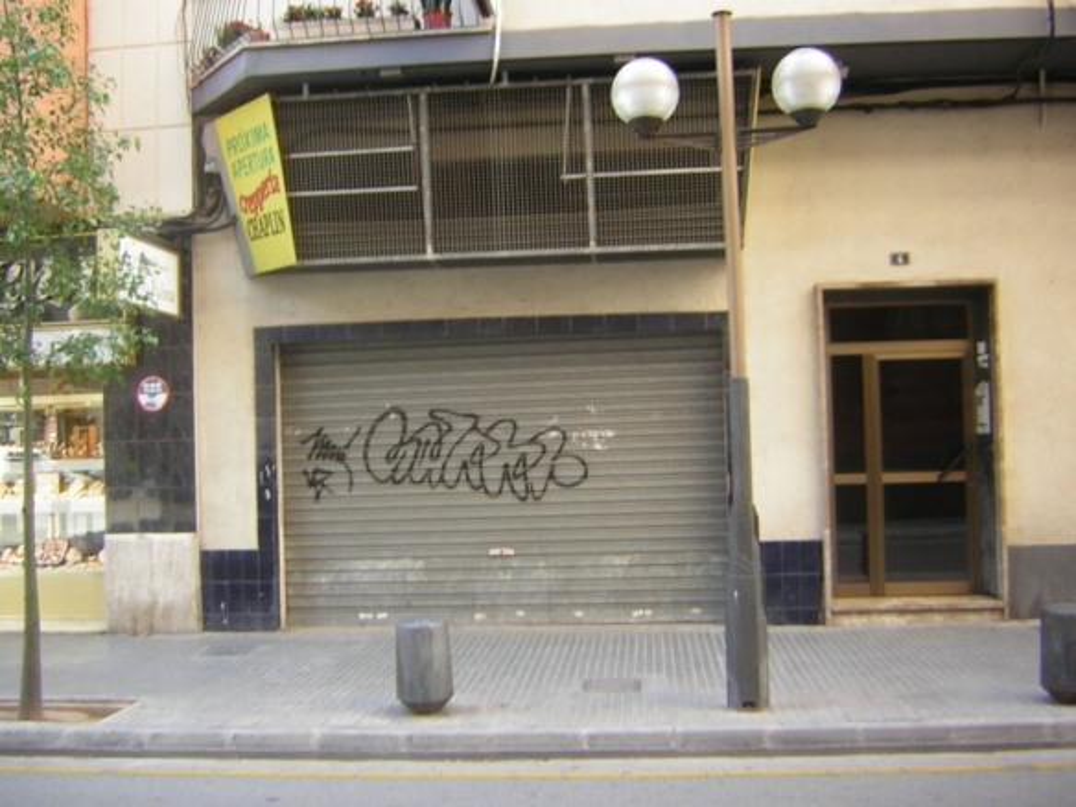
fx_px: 1119
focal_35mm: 36
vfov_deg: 39.7
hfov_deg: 51.4
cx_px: 538
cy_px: 404
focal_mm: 4.7
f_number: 2.6
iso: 50
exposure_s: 1/42.3
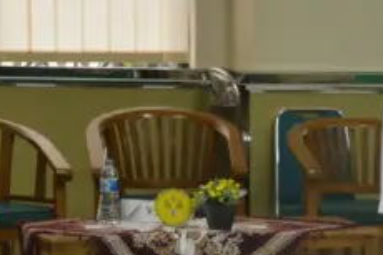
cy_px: 302
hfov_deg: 9.0
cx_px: 550
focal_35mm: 223
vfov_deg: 6.1
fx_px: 2371
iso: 6400
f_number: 14
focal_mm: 50
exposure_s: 1/30
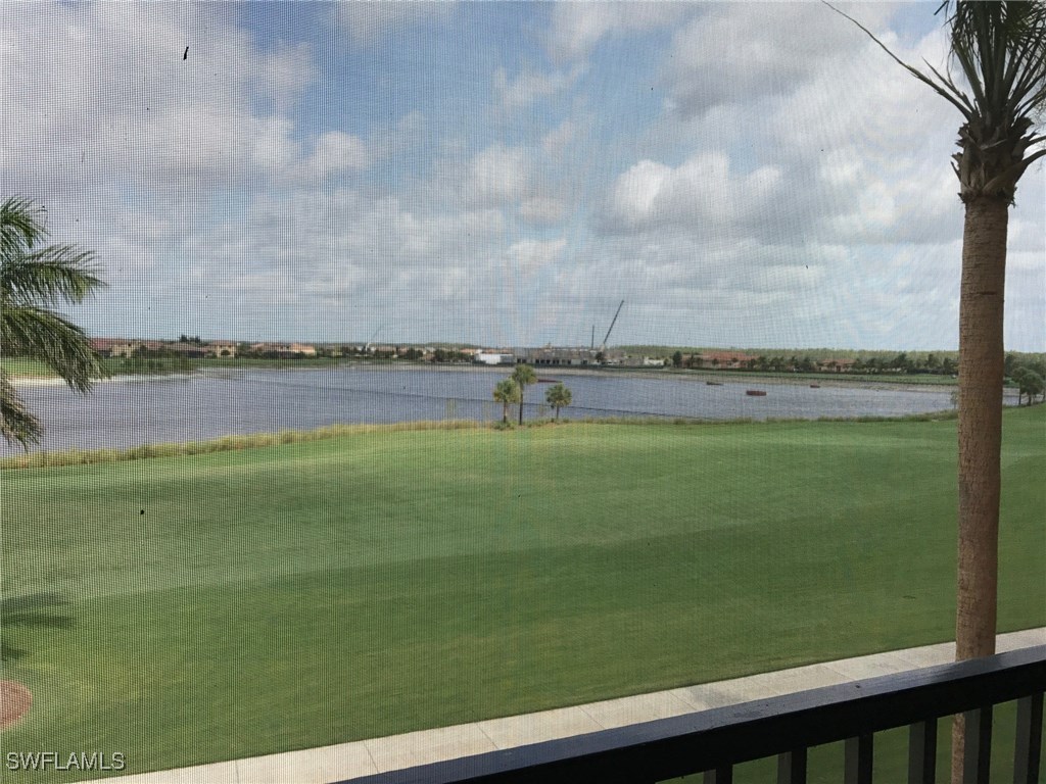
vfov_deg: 49.7
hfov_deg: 63.4
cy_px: 392
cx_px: 523
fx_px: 846
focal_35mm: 28
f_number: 1.8
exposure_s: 1/1709
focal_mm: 3.99
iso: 20
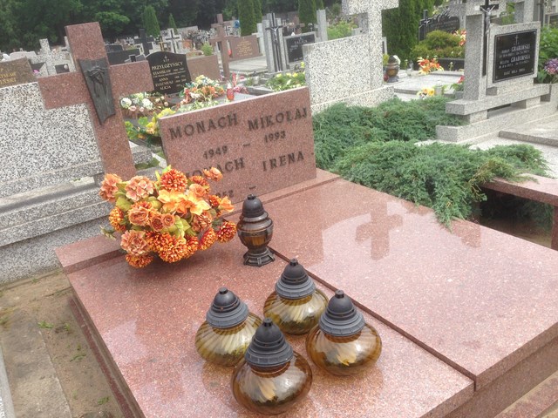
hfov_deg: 55.4
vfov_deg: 42.9
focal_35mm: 33
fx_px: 532
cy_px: 209
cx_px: 279
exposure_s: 1/809
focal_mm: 4.12
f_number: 2.4
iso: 50
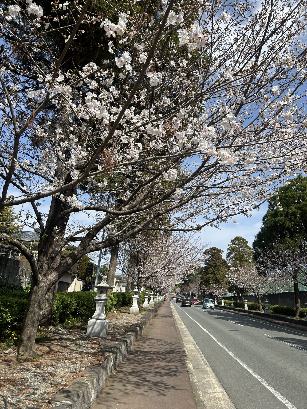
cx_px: 154
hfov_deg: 53.1
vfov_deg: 67.3
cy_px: 204
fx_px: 307
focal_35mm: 26
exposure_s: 1/3257
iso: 50
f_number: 1.5
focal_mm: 5.7
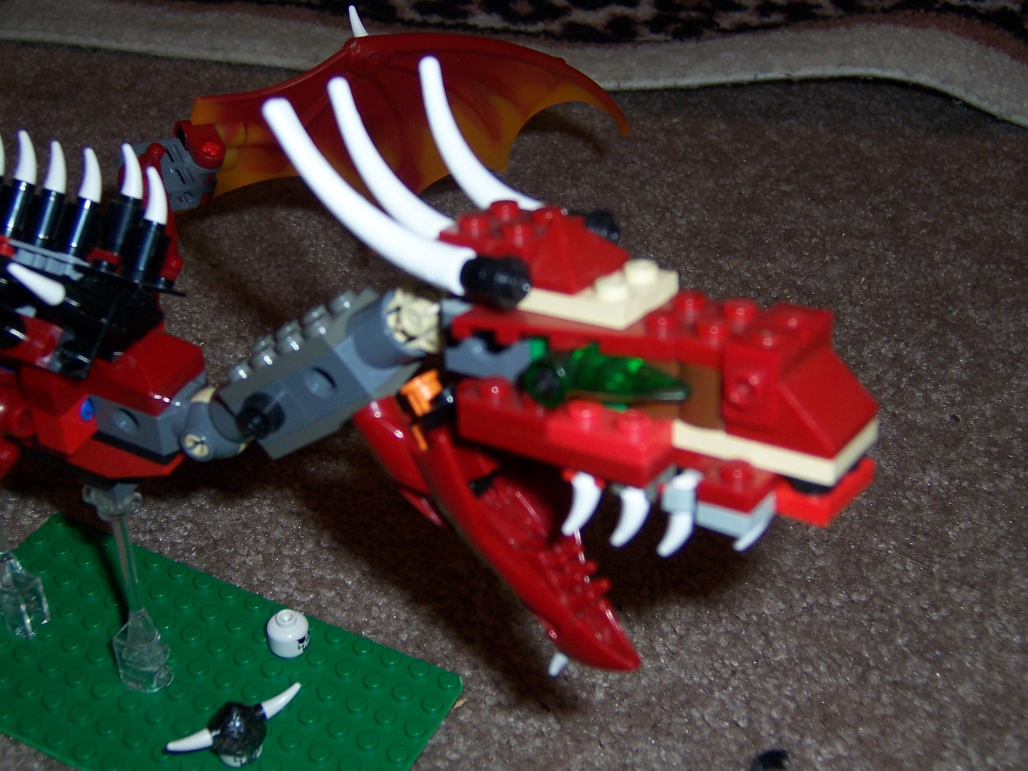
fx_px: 1455
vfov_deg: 29.7
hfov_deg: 38.9
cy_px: 386
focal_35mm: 49
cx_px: 514
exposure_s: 1/60
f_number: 3.4
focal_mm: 8.2
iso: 80
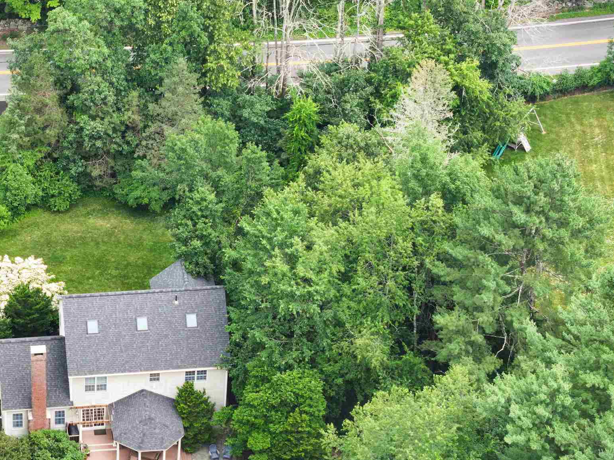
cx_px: 76
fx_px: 2482
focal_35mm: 140
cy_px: 344
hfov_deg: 14.0
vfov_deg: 10.6
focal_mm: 19.35
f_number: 2.8
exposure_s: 1/160
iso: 100
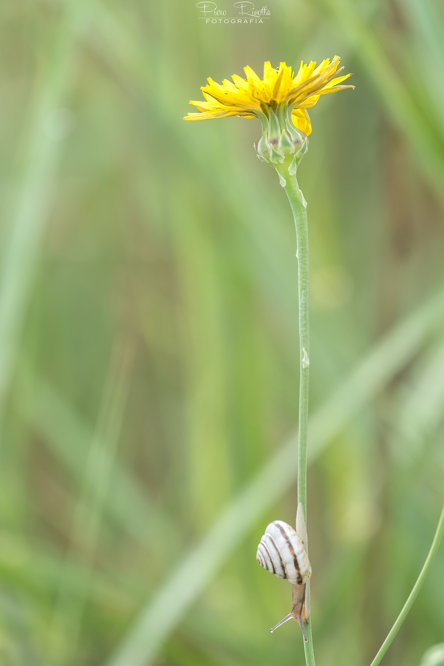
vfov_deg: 6.0
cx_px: 222
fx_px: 6382
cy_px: 333
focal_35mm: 345
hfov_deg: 4.0
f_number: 6.7
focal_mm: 230
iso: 200
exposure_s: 1/125
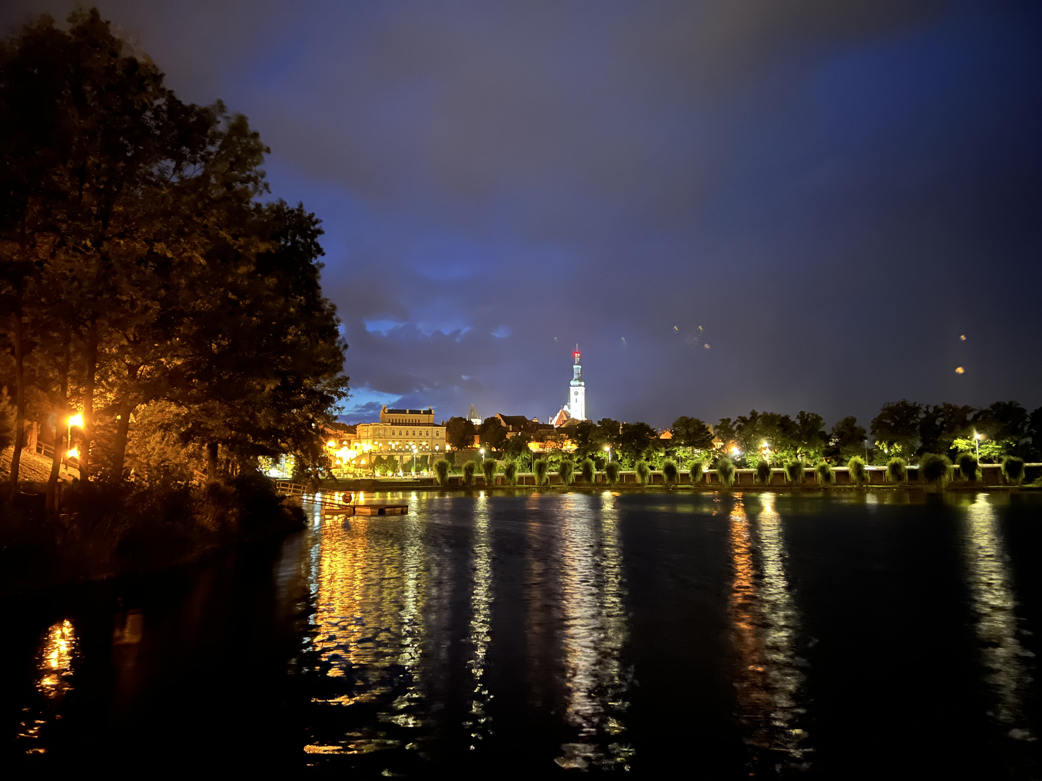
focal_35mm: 26
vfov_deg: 53.1
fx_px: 783
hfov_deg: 67.3
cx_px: 521
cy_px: 390
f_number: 1.5
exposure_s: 1/2
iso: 2000
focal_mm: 5.7
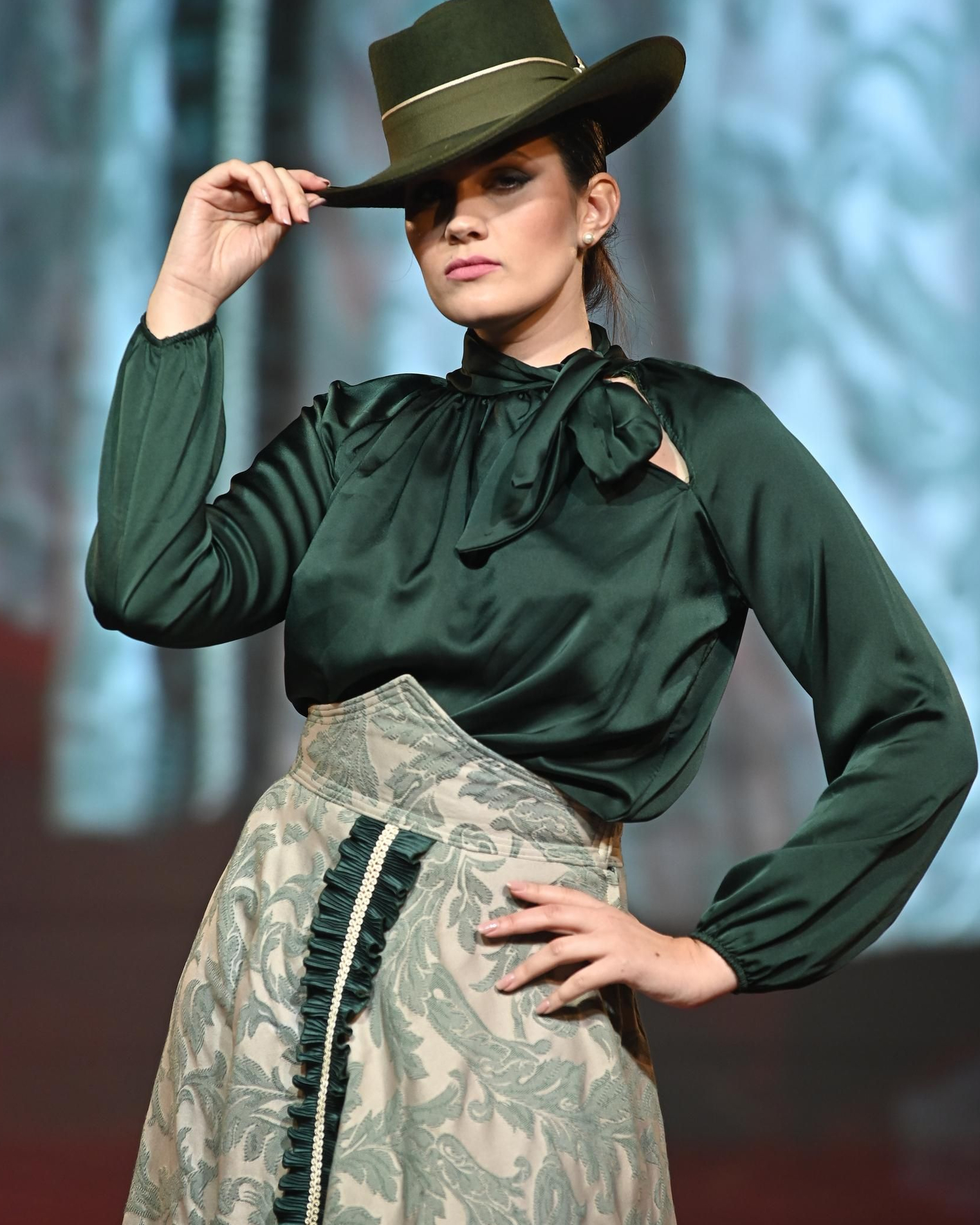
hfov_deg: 6.5
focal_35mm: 237
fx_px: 8590
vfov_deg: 8.2
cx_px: 499
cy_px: 601
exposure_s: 1/320
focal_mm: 200
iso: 1600
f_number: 4.5
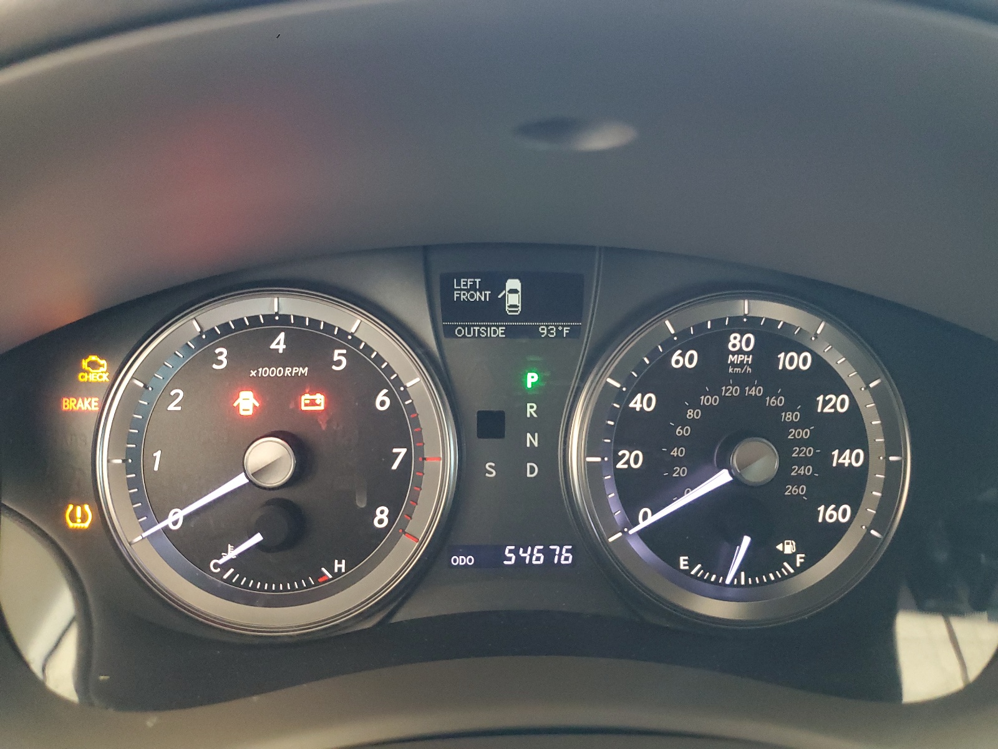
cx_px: 499
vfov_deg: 53.1
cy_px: 374
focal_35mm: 26
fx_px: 750
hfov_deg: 67.3
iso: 352
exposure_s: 1/17
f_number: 1.5
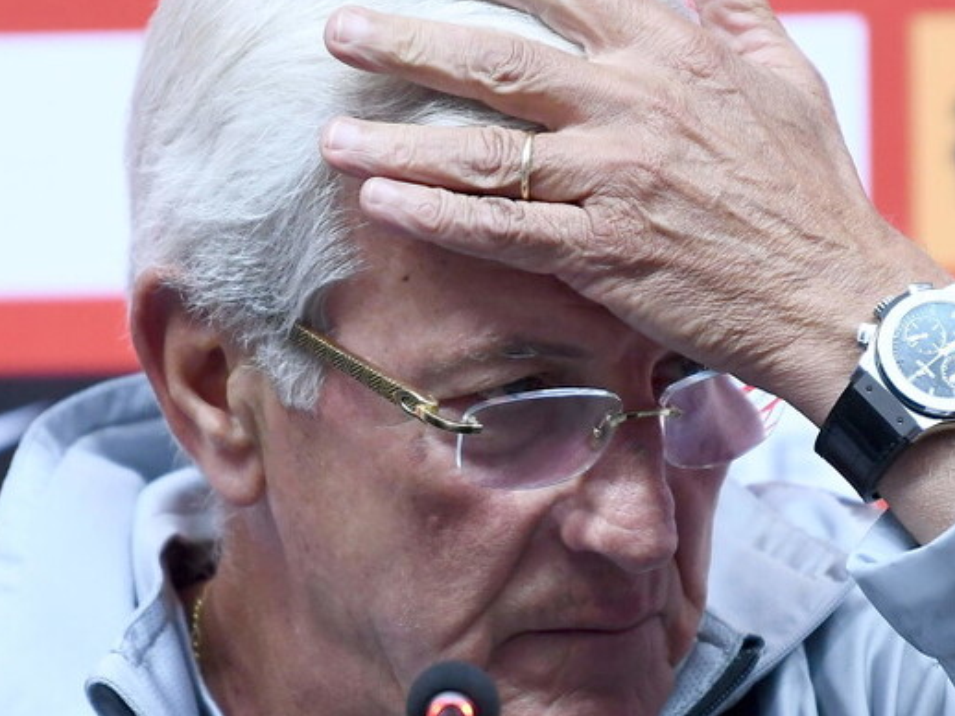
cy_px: 523
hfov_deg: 3.0
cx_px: 653
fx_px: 18421
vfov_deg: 2.2
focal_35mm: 668
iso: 1600
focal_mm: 200
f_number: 2.8
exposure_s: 1/250
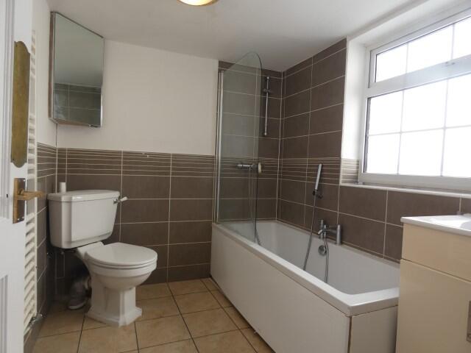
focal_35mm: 20
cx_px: 236
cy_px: 176
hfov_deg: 81.7
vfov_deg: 66.0
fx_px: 272
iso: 80
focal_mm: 3.6
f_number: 2.8
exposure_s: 1/100
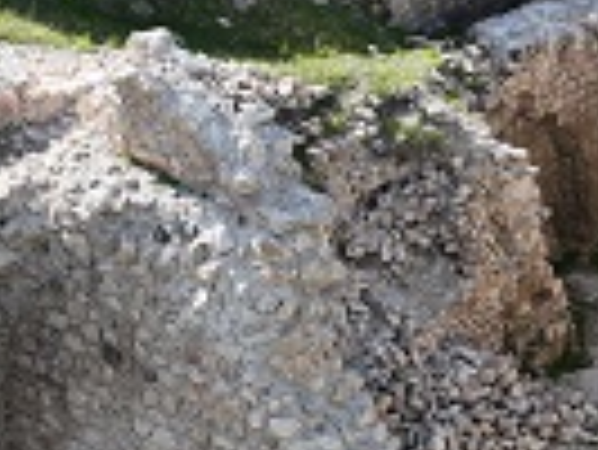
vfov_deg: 13.7
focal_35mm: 108
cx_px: 674
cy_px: 295
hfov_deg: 17.5
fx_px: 1867
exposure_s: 1/1250
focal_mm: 12.29
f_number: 2.8
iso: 140
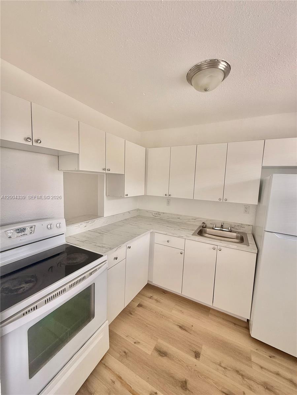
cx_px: 148
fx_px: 160
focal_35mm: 14
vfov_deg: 102.1
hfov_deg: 85.7
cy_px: 198
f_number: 2.2
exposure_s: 1/99
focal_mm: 2.22
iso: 64
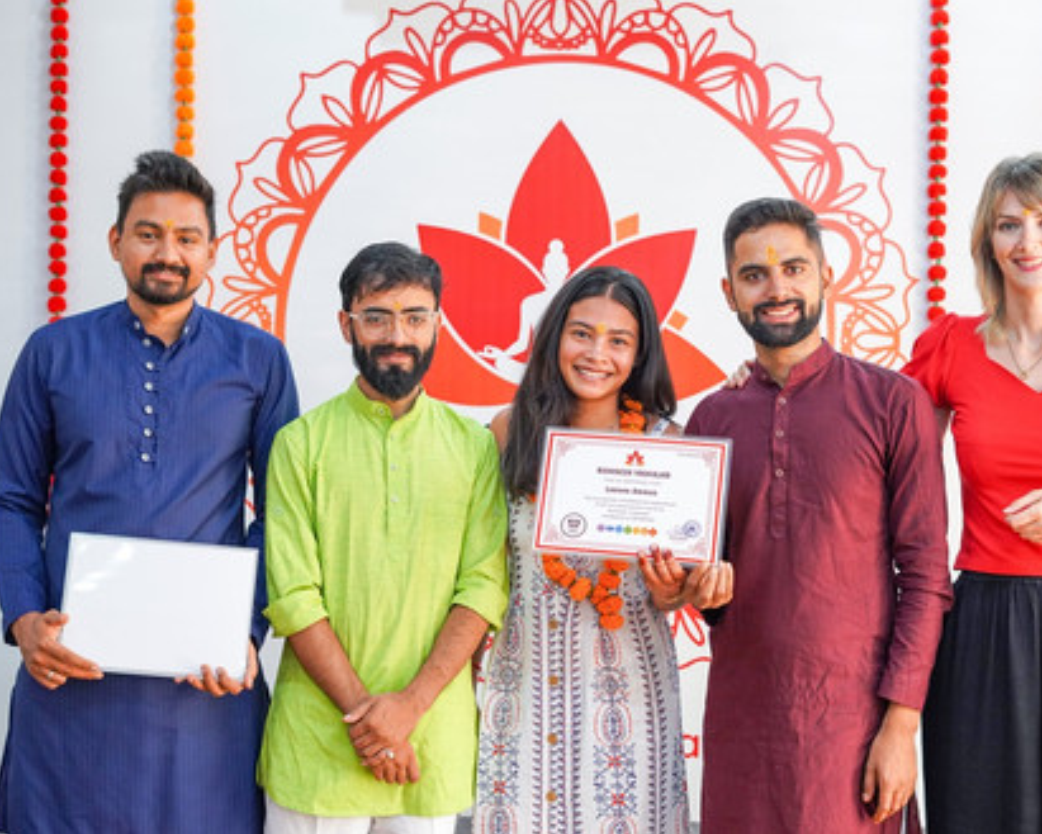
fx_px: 1758
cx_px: 598
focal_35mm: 57
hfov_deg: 33.0
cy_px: 416
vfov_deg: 26.7
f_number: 3.2
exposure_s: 1/100
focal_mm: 50
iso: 1250
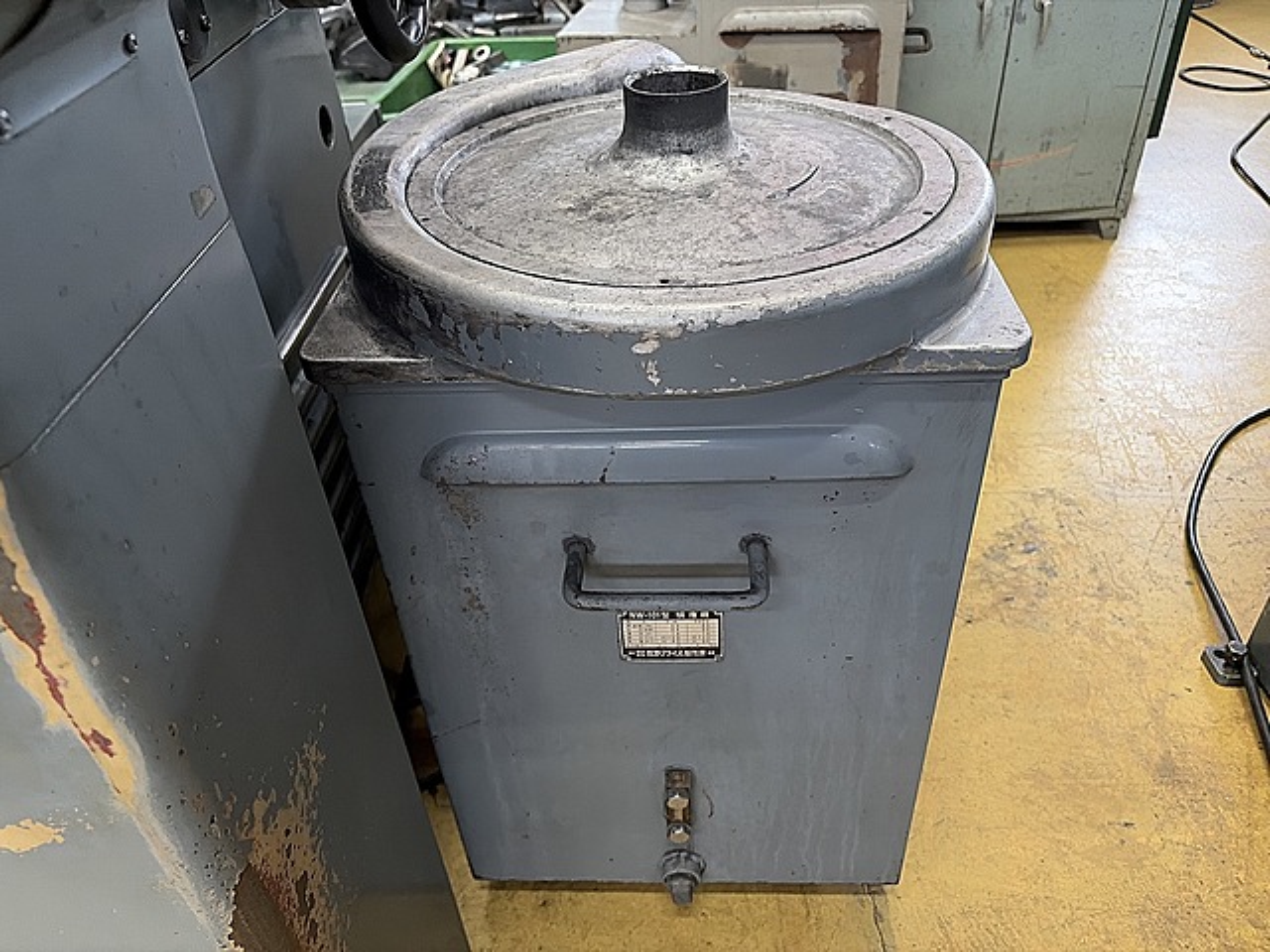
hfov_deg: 67.3
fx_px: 954
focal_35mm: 26
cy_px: 476
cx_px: 635
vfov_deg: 53.1
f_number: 1.6
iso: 400
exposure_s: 1/60
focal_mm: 5.96
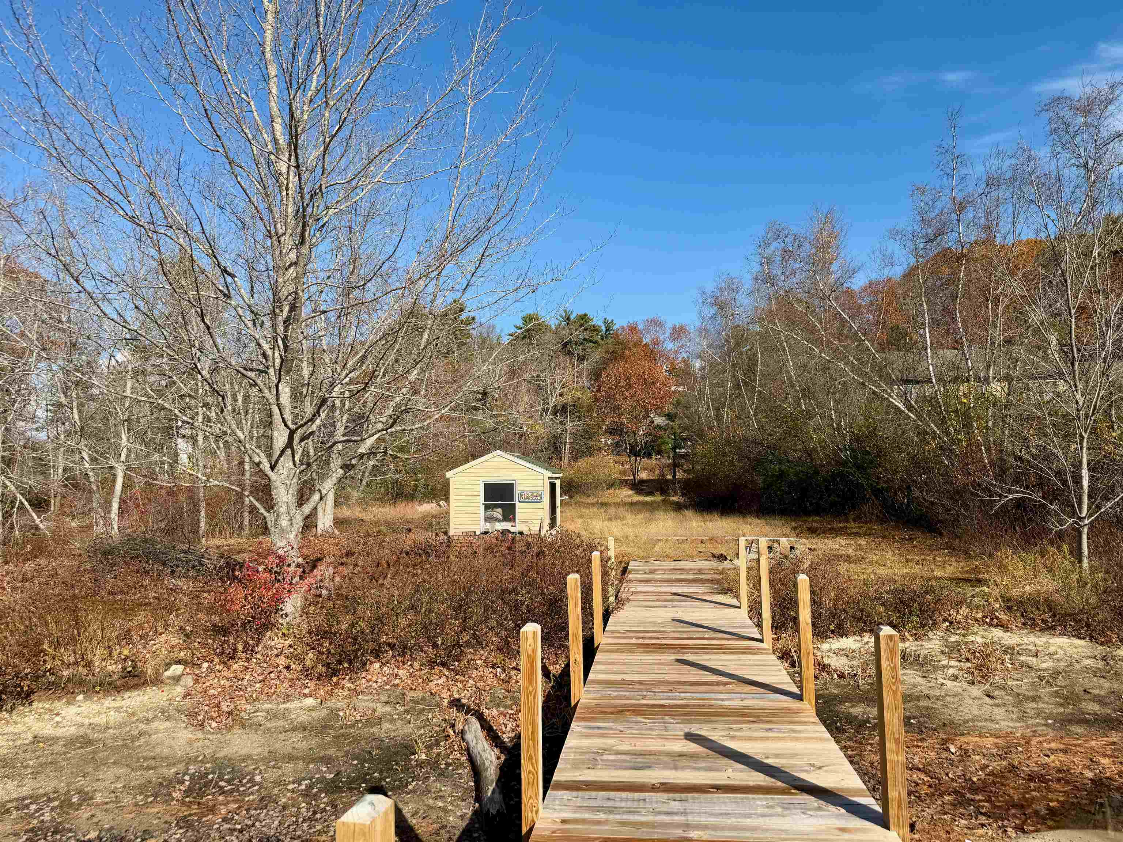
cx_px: 562
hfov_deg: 71.6
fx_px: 779
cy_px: 421
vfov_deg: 56.8
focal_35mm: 24
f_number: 1.78
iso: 80
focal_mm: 6.76
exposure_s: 1/3759
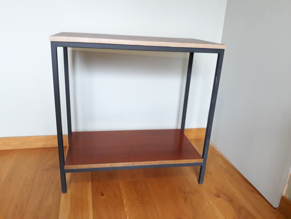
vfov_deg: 51.4
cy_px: 110
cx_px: 146
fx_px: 227
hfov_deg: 65.3
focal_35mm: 27
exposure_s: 1/25
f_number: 1.7
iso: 320
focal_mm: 3.71
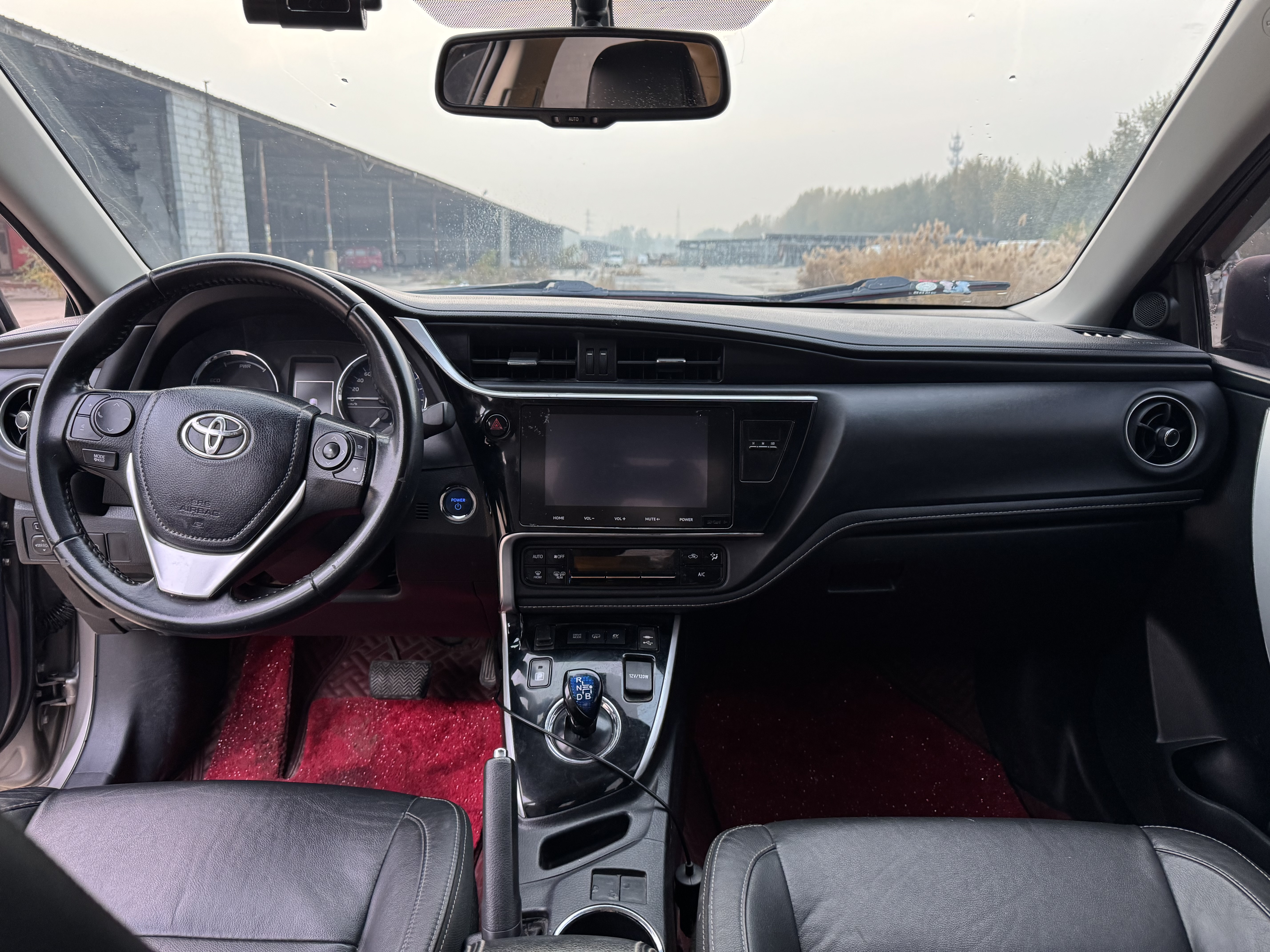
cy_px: 476
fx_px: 881
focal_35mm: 24
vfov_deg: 56.8
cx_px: 635
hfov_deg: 71.6
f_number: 1.78
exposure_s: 1/60
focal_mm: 6.76
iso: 250
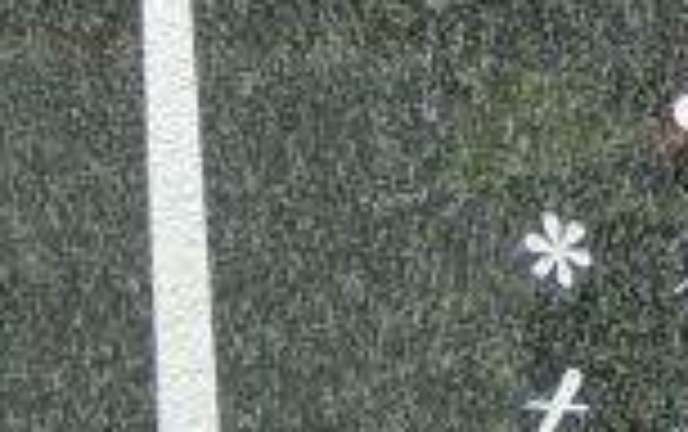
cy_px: 27
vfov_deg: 5.0
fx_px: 4899
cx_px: 922
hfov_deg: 7.9
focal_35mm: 261
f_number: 3.5
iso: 80
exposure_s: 1/100
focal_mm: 8.7
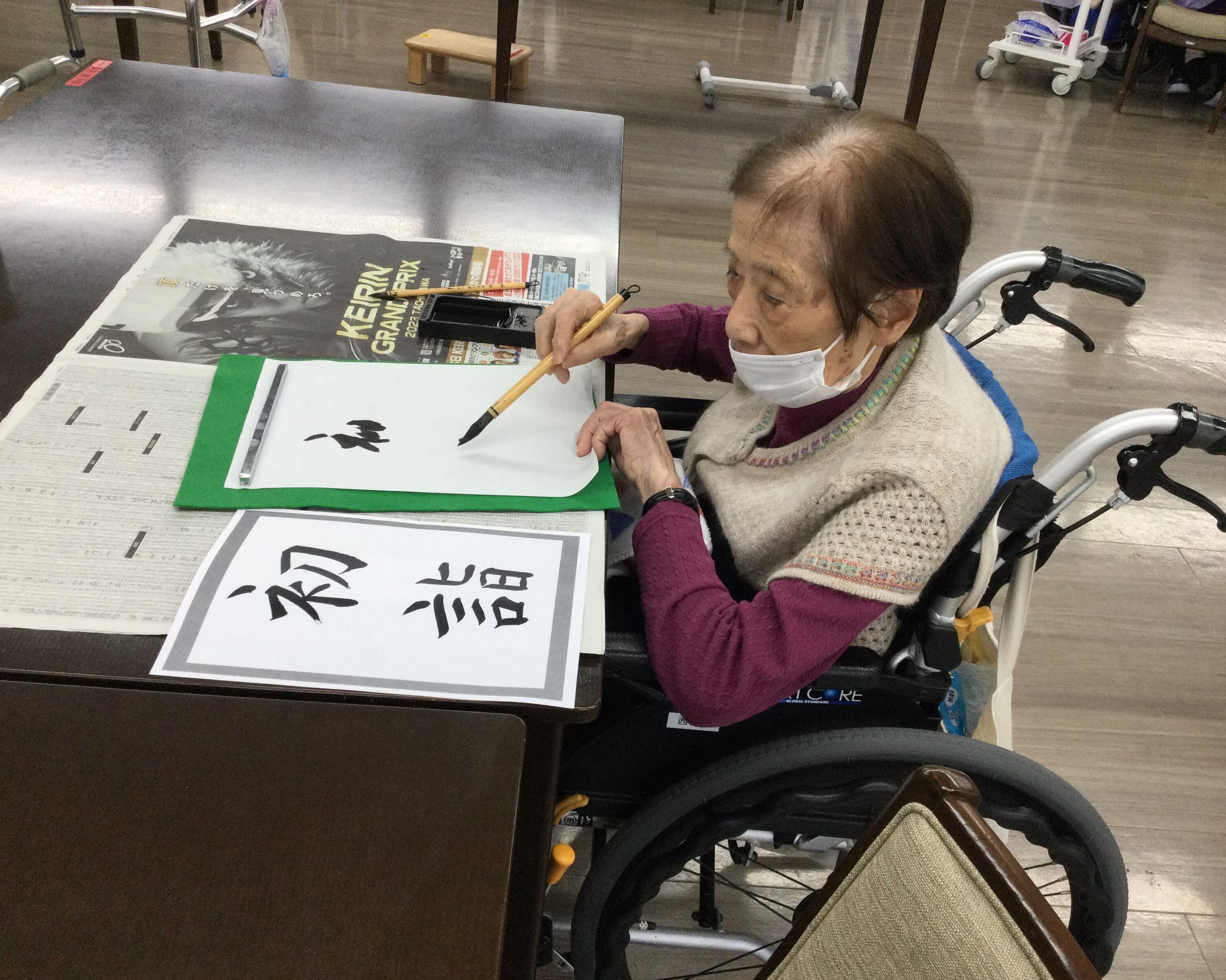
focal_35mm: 33
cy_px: 492
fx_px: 1197
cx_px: 648
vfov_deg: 44.5
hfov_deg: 54.2
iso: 25
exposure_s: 1/30
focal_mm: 3.3
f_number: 2.4
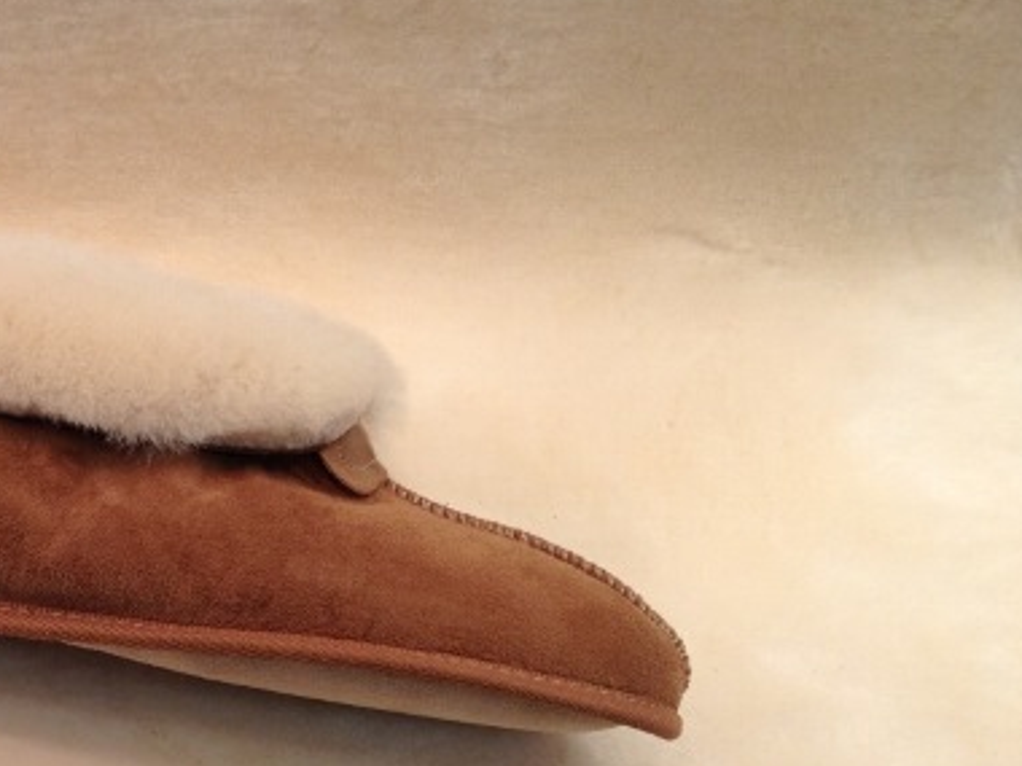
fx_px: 1742
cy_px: 497
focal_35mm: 59
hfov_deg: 31.7
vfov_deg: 24.7
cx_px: 180
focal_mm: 4.28
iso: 64
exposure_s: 1/50
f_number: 2.4
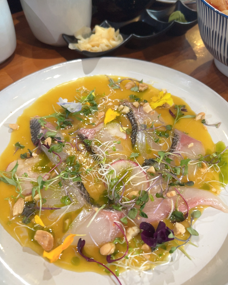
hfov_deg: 51.5
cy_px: 143
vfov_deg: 62.2
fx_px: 236
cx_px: 115
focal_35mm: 28
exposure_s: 1/60
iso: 160
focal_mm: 5.7
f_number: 1.5
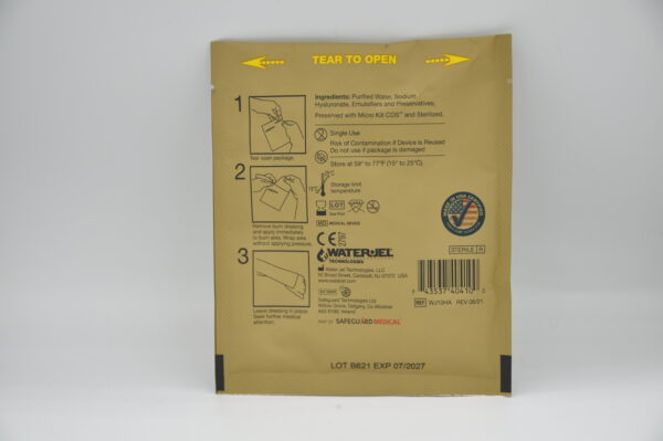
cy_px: 220
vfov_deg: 25.7
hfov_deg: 37.9
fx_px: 966
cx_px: 332
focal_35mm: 52
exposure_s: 1/1000
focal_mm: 35
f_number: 2.8
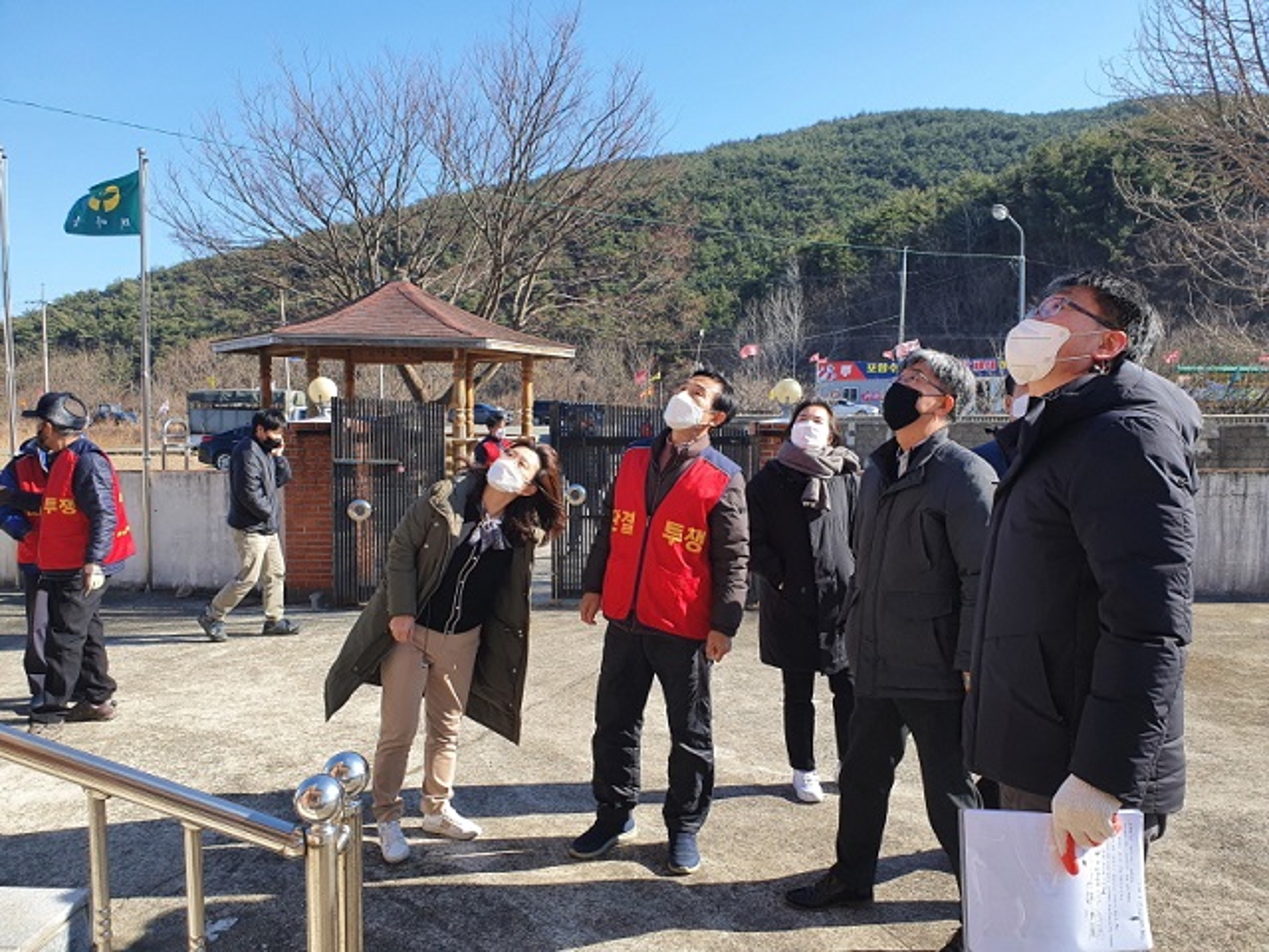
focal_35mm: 26
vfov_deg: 53.1
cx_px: 634
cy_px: 476
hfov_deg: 67.3
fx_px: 953
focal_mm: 4.32
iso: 50
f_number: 2.4
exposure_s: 1/746
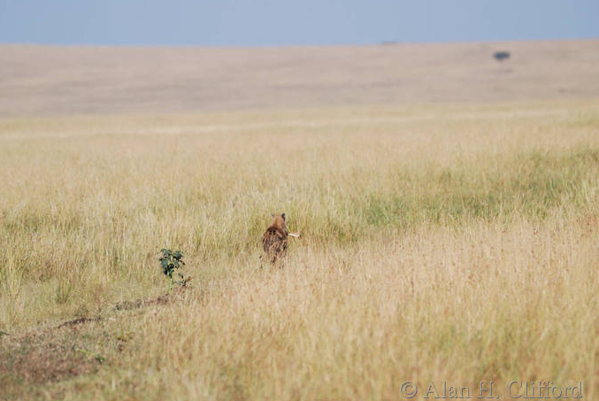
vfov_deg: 2.2
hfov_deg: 3.3
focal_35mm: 620
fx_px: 10327
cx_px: 297
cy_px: 204
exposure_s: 1/400
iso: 100
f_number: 6.3
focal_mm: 400
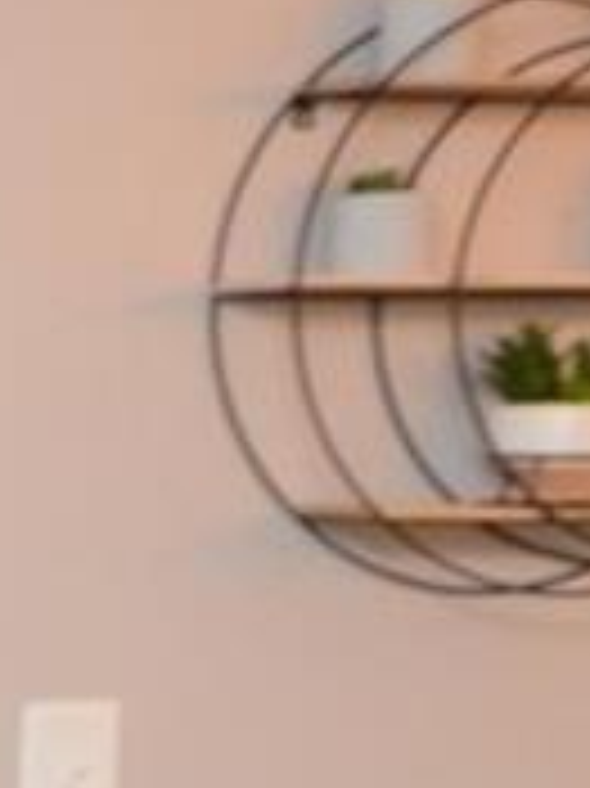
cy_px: 925
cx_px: -2473
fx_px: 3595
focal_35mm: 158
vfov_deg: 12.2
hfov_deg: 5.9
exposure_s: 1/60
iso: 400
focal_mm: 12
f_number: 4
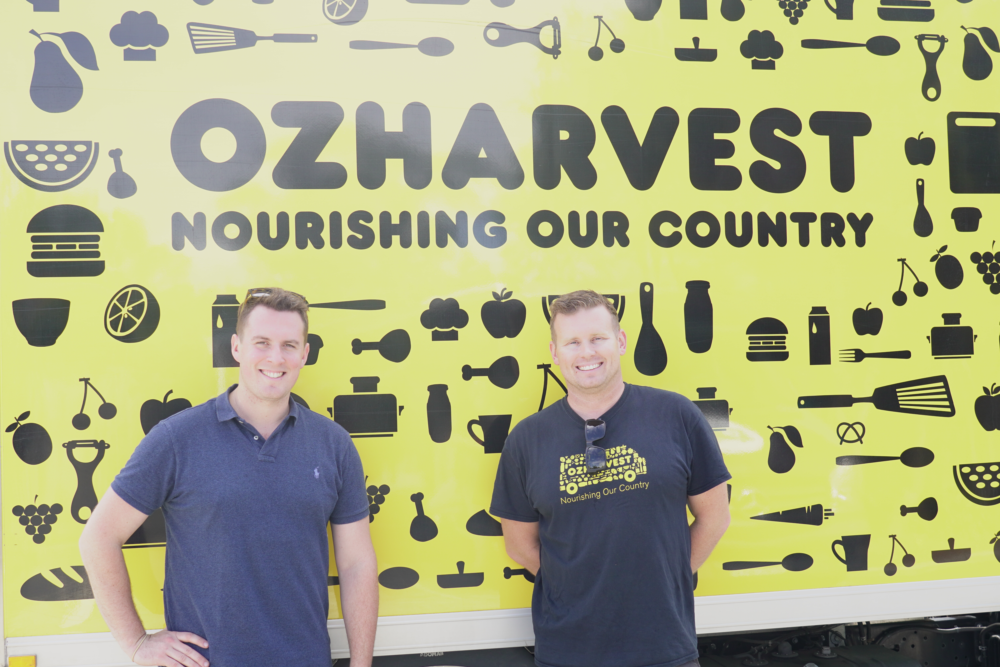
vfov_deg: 30.8
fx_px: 1208
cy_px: 334
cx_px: 500
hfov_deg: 45.0
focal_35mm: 44
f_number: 4.5
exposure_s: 1/250
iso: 200
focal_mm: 29
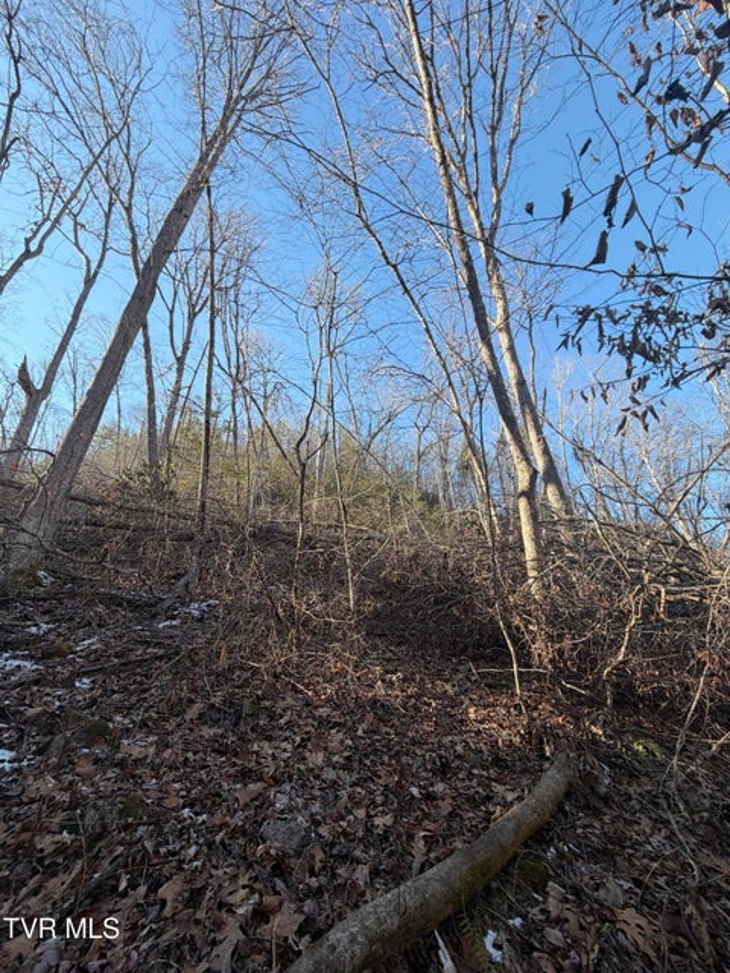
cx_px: 365
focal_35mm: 14
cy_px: 486
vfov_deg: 102.1
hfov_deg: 85.7
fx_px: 394
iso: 64
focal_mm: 2.22
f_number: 2.2
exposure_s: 1/436
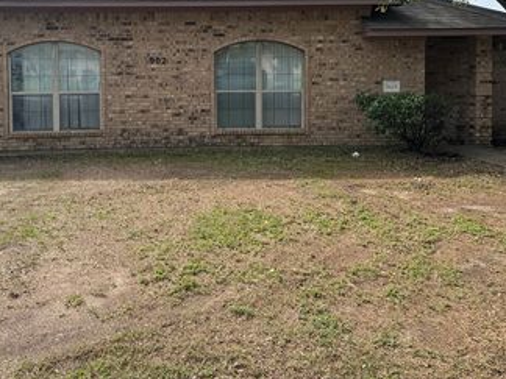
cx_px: 178
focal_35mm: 37
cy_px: 88
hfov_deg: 49.5
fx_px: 541
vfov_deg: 37.6
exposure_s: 1/1721
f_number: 1.78
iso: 80
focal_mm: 6.76
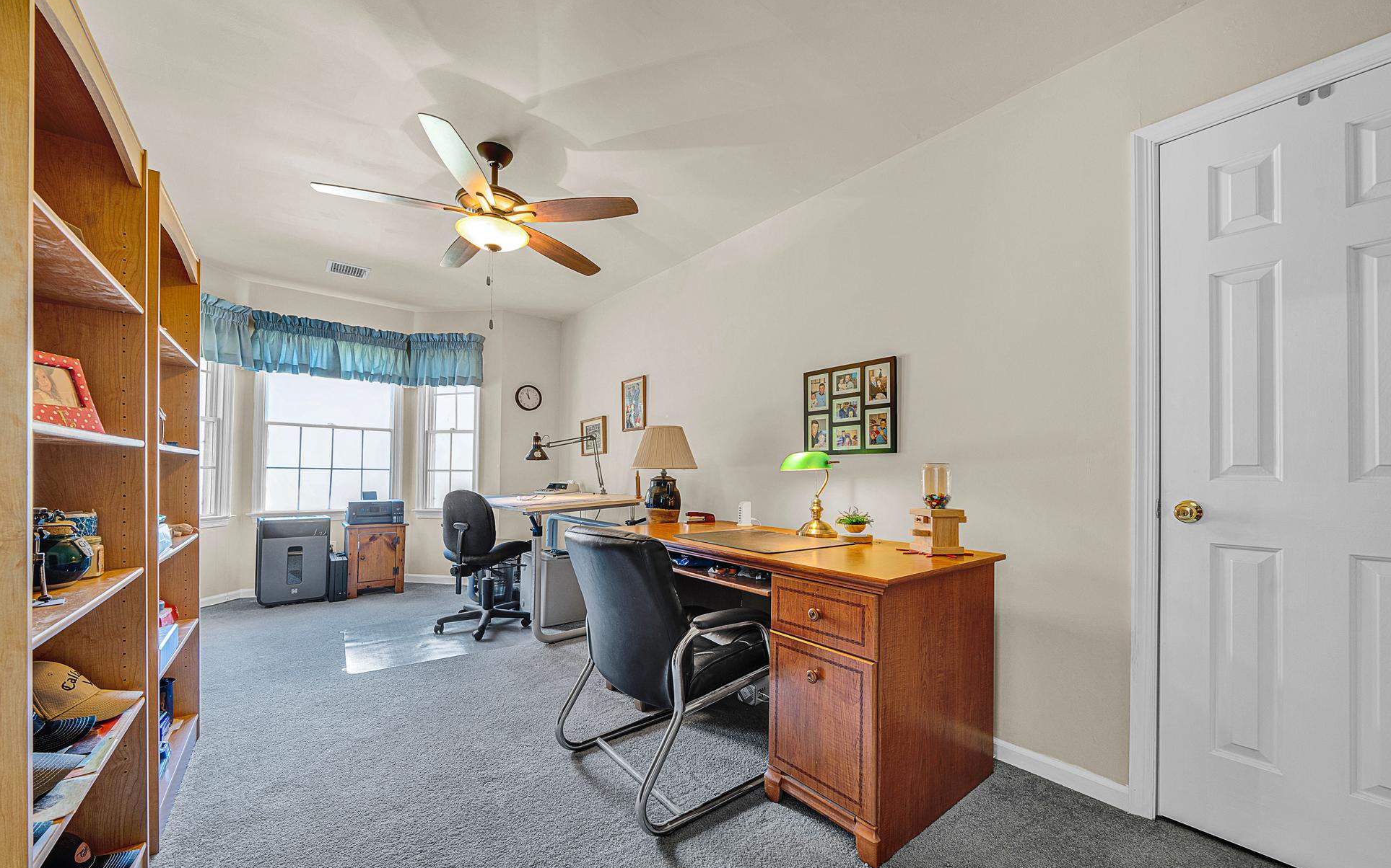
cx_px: 715
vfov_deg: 82.7
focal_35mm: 13
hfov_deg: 109.3
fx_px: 493
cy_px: 459
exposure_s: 1/1.25
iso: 200
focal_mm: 12
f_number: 8
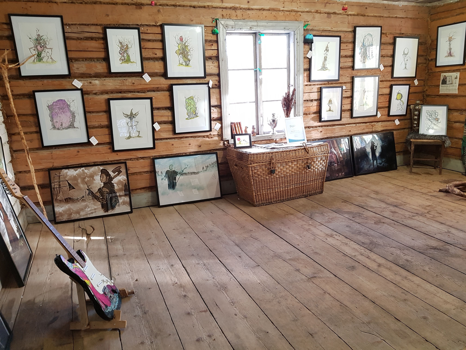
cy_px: 175
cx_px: 233
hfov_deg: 67.3
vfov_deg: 53.1
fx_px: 350
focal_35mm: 26
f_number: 1.7
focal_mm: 4.2
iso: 160
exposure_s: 1/25
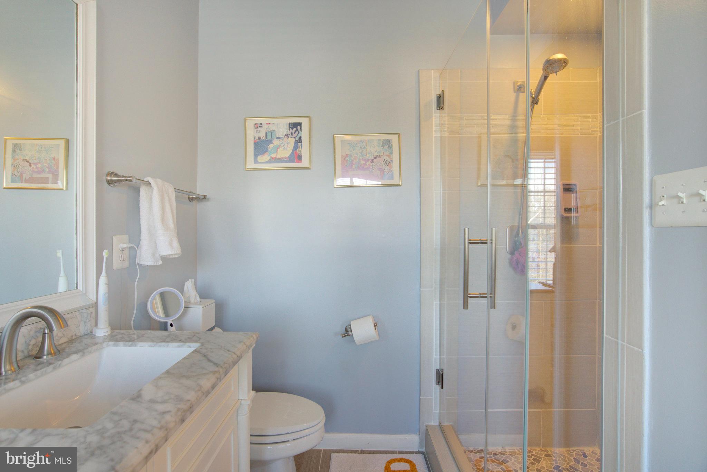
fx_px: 314
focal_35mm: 16
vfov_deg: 73.8
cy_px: 236
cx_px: 354
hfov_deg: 96.7
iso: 1250
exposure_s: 1/20
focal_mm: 16
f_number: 8
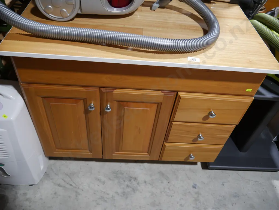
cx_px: 140
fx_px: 242
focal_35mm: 30
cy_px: 105
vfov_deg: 46.8
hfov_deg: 59.9
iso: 250
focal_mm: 15
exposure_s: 1/60
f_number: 3.6
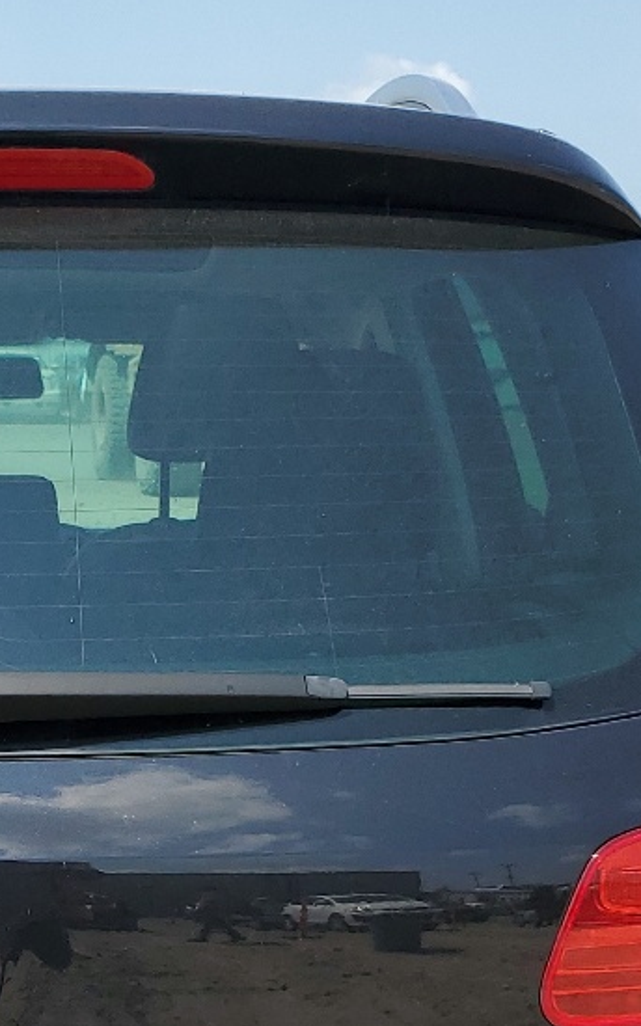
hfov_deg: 16.0
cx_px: -13
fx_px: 2238
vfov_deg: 24.7
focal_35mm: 80
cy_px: 1009
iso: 50
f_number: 1.5
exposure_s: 1/2500
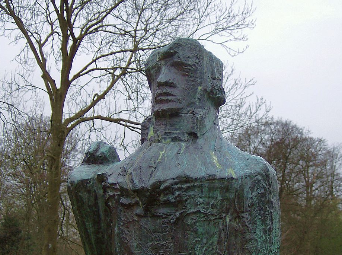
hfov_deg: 25.1
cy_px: 119
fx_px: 769
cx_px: 167
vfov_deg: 18.8
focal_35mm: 78
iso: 100
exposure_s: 1/318
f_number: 3.7
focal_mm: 11.6
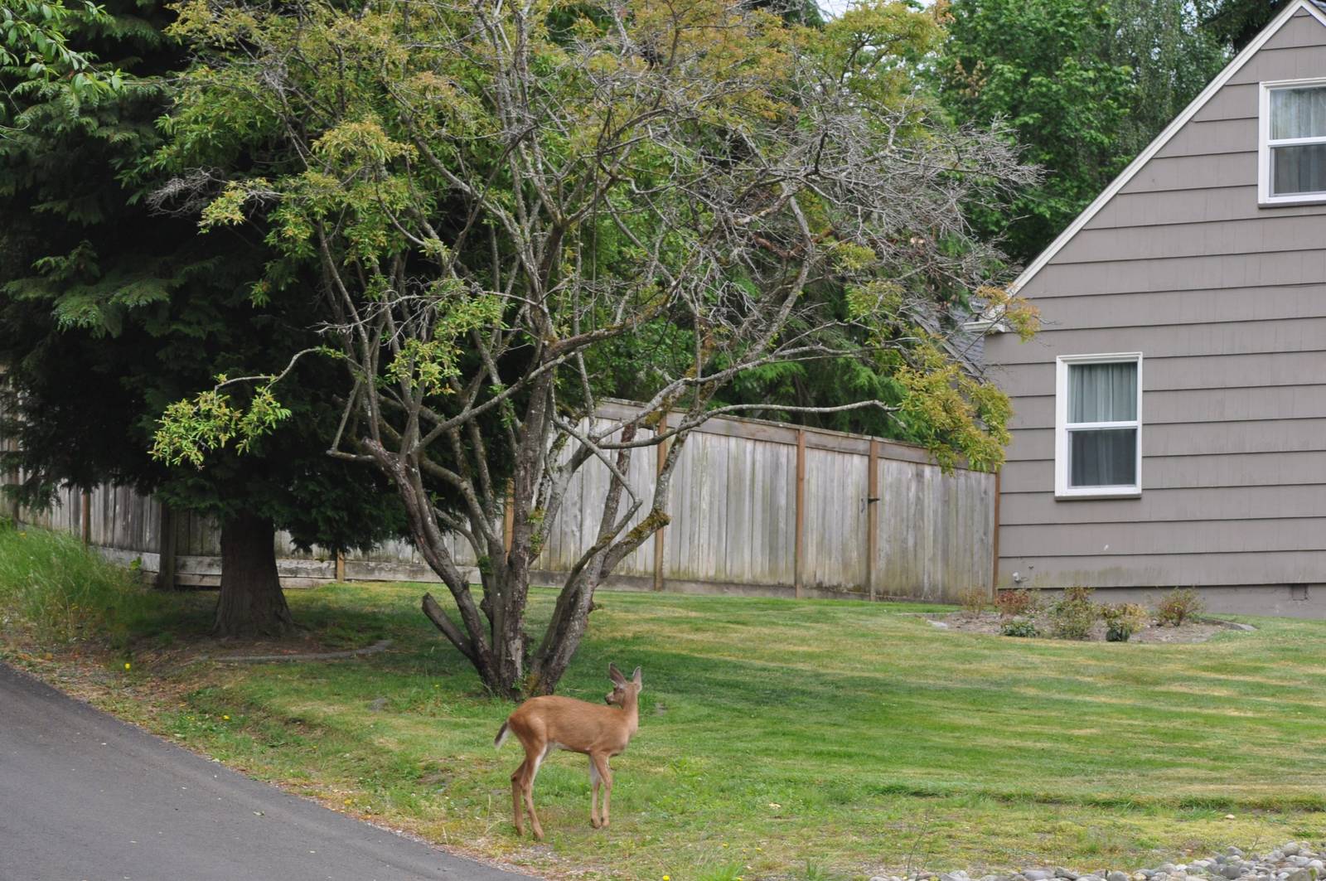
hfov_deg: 19.5
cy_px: 440
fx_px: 3863
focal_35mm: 105
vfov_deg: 13.0
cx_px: 663
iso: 400
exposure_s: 1/400
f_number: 5
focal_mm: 70
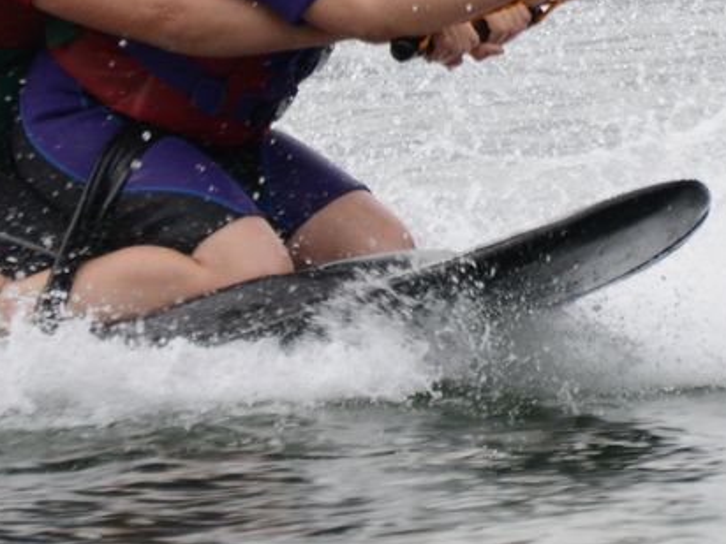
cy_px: 49
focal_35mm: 1345
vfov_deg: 1.1
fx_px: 28209
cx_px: 412
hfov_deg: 1.5
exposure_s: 1/500
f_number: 6.3
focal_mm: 300
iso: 800
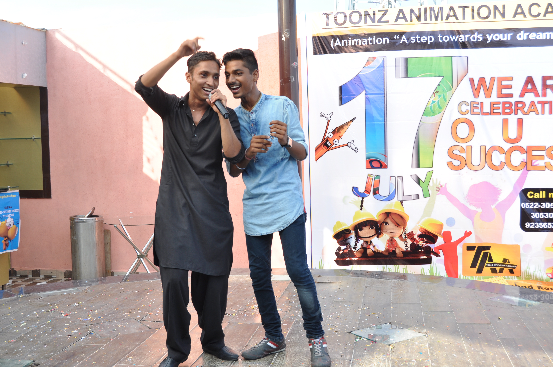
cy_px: 184
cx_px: 276
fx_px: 644
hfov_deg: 46.4
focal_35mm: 42
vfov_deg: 31.8
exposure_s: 1/125
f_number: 5.6
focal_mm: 28
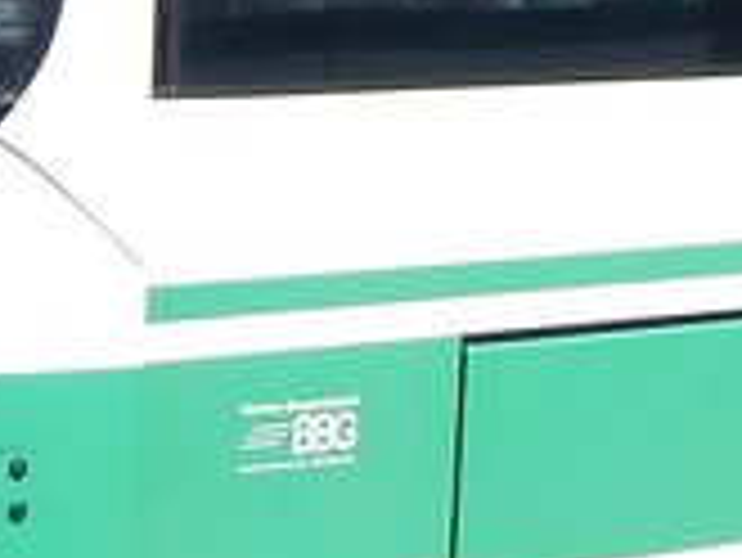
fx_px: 5920
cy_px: -410
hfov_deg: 7.1
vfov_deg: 5.3
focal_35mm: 276
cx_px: 791
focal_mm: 6.8
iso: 125
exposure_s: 1/400
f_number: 6.9
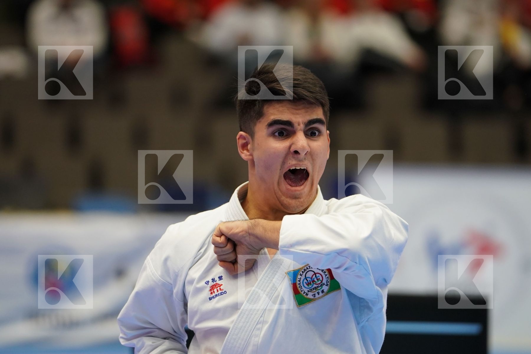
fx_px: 4425
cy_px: 177
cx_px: 266
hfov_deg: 6.9
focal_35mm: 300
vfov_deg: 4.6
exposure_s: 1/500
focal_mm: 200
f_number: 2.8
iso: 1250
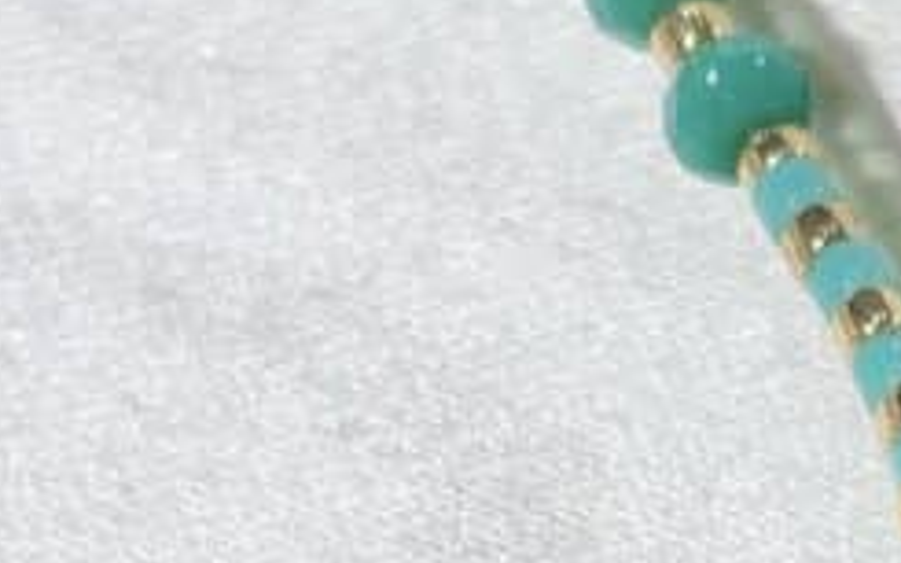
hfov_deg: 9.1
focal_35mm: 230
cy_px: 1012
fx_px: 5646
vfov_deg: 5.6
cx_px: 912
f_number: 1.6
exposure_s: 1/290
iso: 32
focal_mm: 5.96
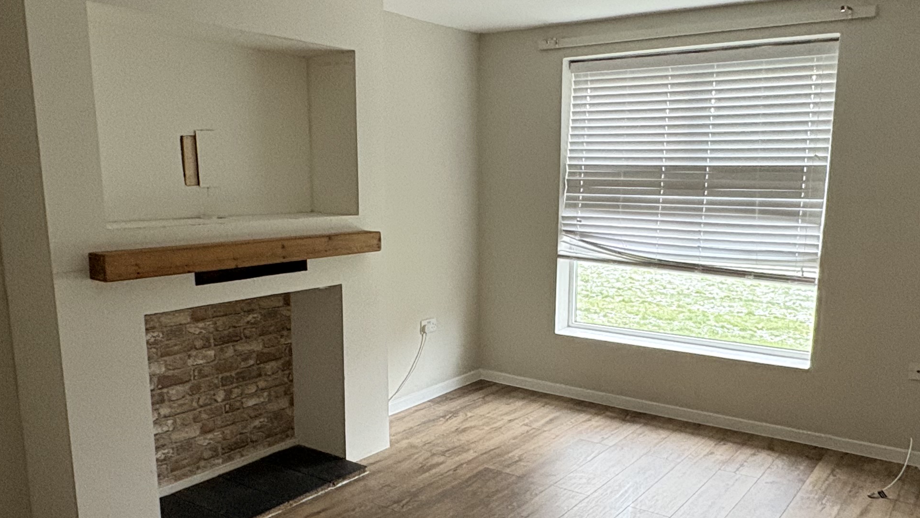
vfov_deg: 36.5
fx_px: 781
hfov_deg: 61.0
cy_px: 322
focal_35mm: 32
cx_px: 479
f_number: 2.2
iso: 320
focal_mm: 2.22
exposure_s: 1/60
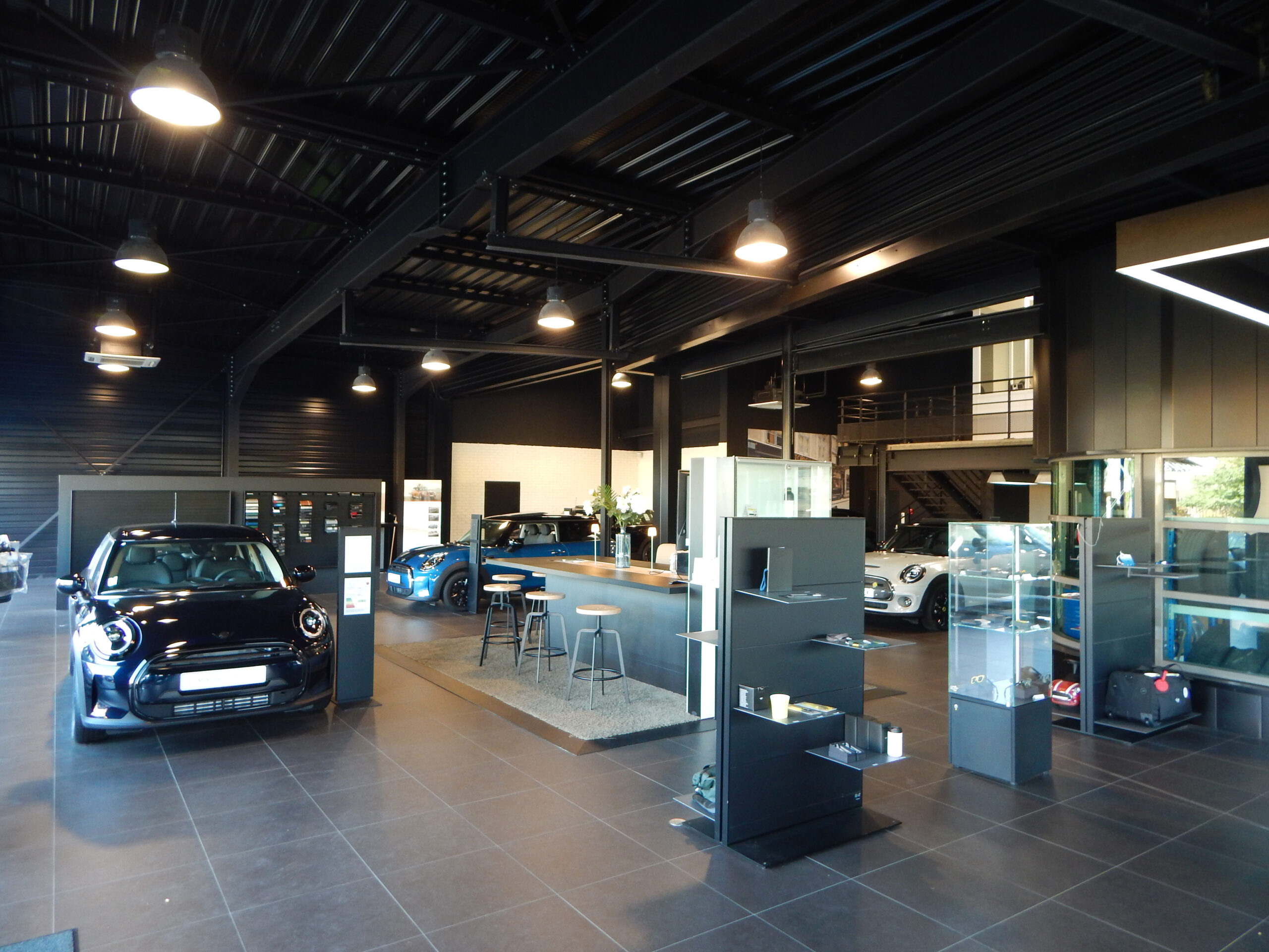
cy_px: 476
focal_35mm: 22
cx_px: 634
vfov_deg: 61.1
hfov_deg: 76.4
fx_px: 807
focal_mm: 4
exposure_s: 1/13
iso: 200
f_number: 3
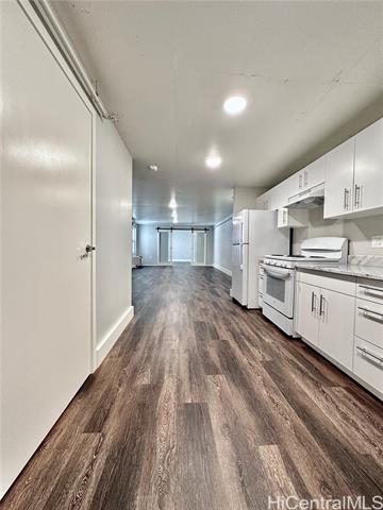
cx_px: 192
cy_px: 255
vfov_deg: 102.1
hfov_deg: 85.7
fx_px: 207
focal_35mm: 14
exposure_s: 1/120
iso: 250
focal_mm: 2.22
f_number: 2.2
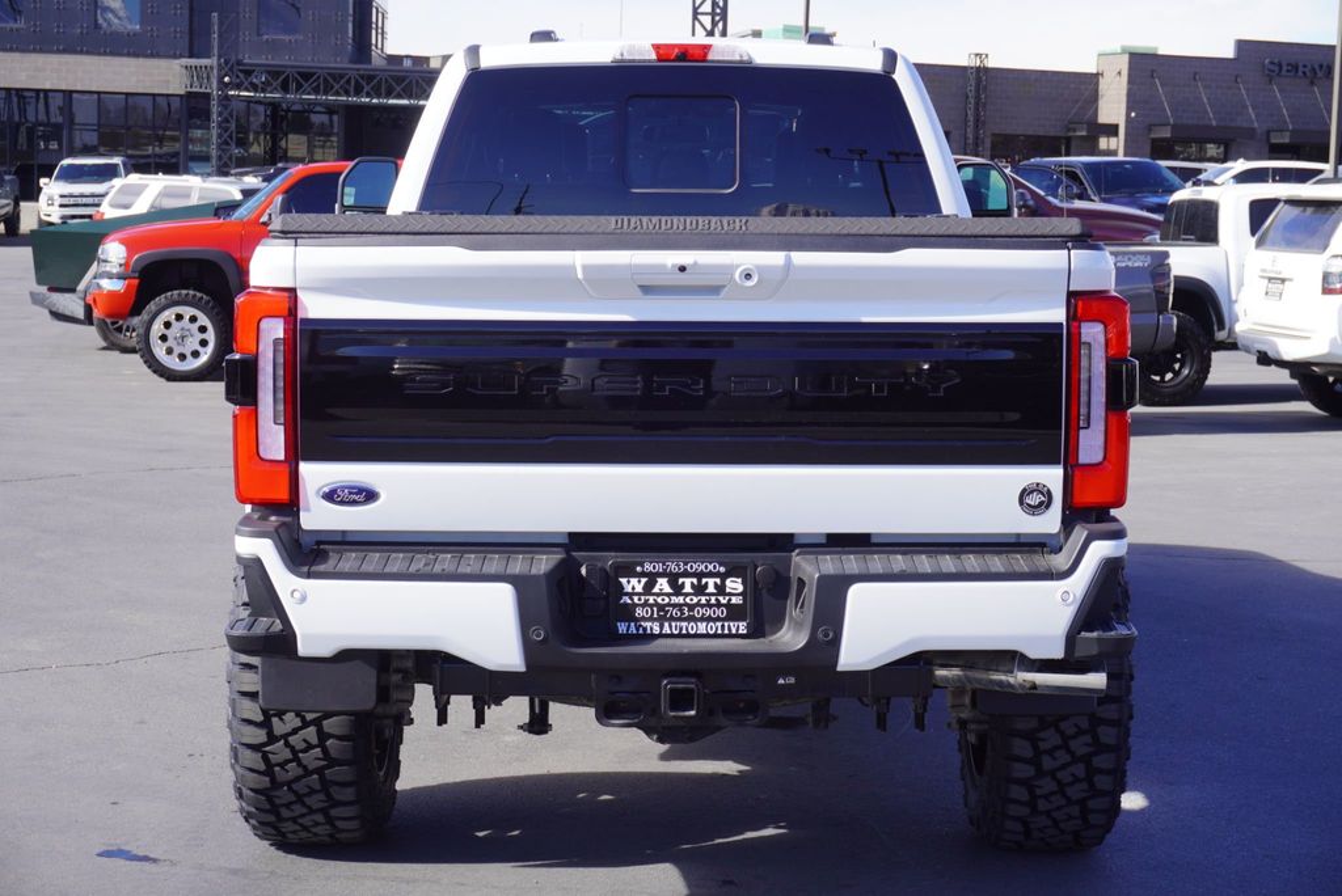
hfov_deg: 31.2
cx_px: 671
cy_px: 448
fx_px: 2406
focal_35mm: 64
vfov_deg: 21.1
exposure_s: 1/125
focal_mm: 43
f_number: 9
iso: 100
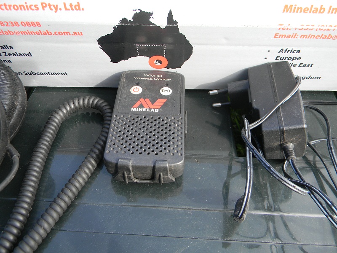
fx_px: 273
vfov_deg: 49.7
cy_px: 126
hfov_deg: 63.4
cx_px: 168
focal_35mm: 28
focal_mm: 5
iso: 80
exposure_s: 1/70.4
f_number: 3.5
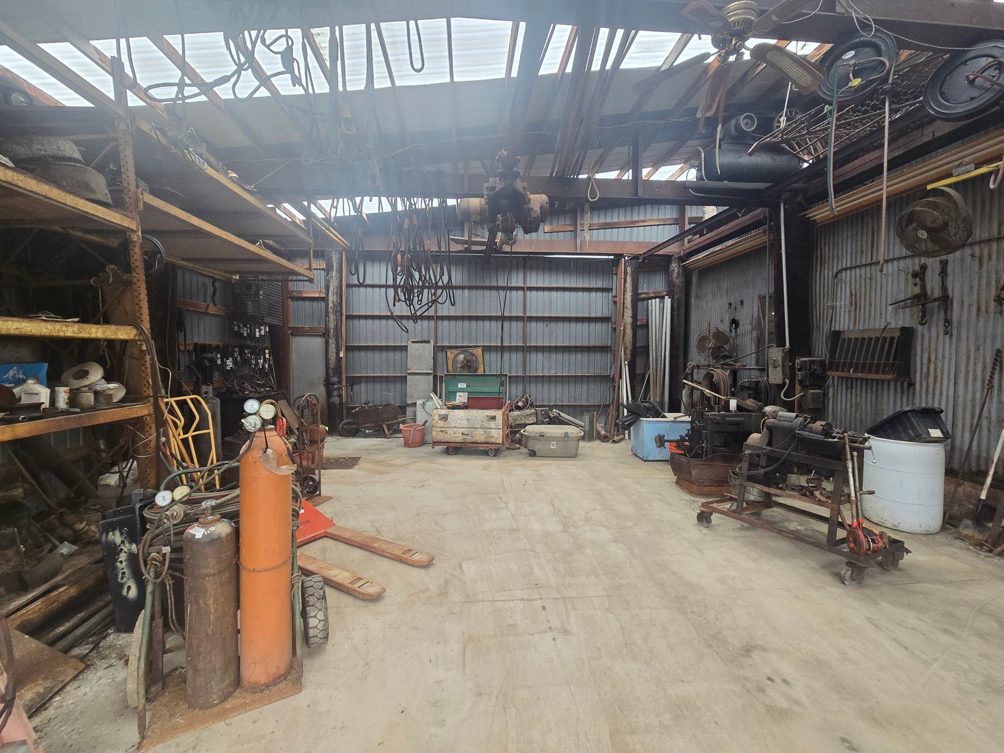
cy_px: 376
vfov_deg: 89.9
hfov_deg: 106.2
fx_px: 377
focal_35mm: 13
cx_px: 502
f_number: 2.2
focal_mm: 2.2
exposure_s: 1/60
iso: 125
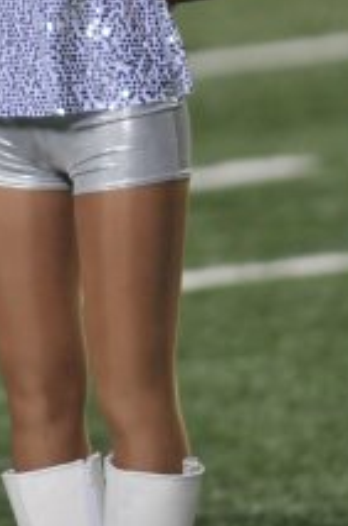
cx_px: 6
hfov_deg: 1.6
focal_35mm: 846
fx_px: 12326
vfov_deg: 2.4
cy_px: 49
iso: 800
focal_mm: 200
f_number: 2.8
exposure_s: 1/500
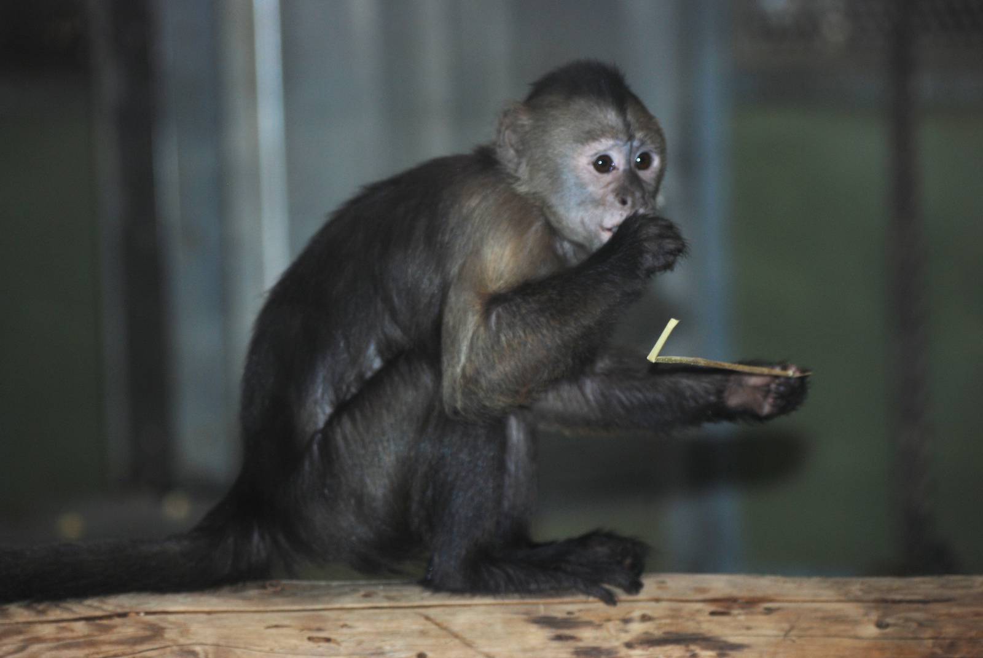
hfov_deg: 10.1
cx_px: 492
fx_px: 5536
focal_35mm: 202
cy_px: 329
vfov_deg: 6.8
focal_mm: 135
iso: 220
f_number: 4.5
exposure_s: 1/60
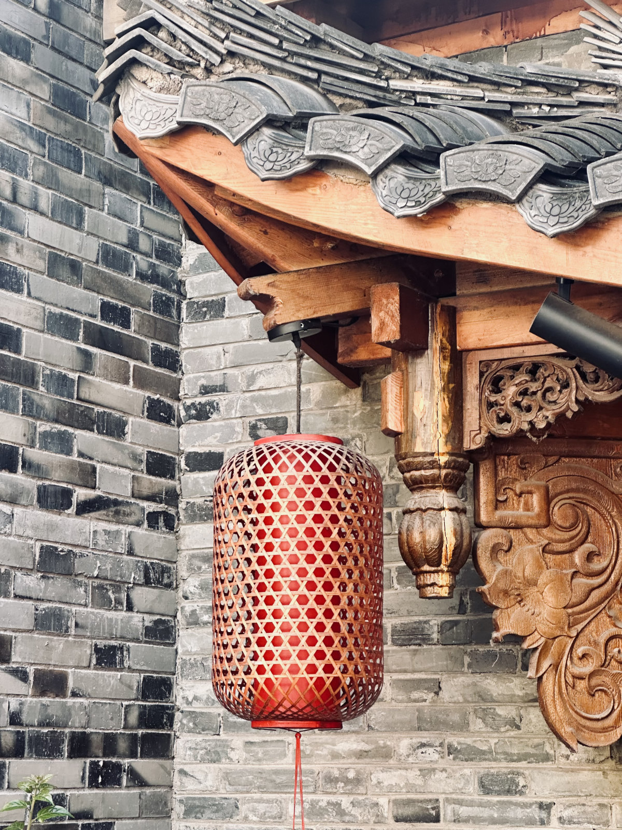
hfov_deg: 19.1
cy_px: 415
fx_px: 1845
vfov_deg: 25.3
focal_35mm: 77
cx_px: 311
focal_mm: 9
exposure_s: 1/99
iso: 100
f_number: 2.8
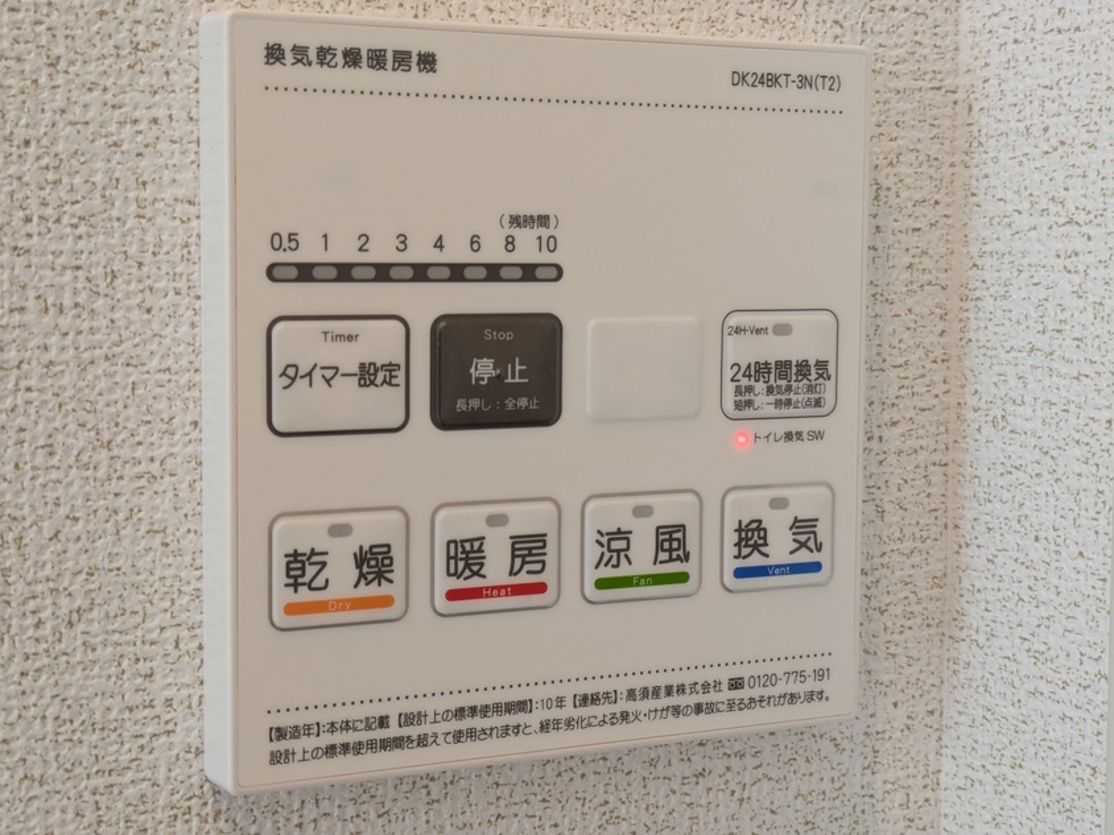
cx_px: 550
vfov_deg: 25.2
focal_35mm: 58
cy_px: 387
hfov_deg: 33.2
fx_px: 1867
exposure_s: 1/33.3
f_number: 1.89
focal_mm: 5.43
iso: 70
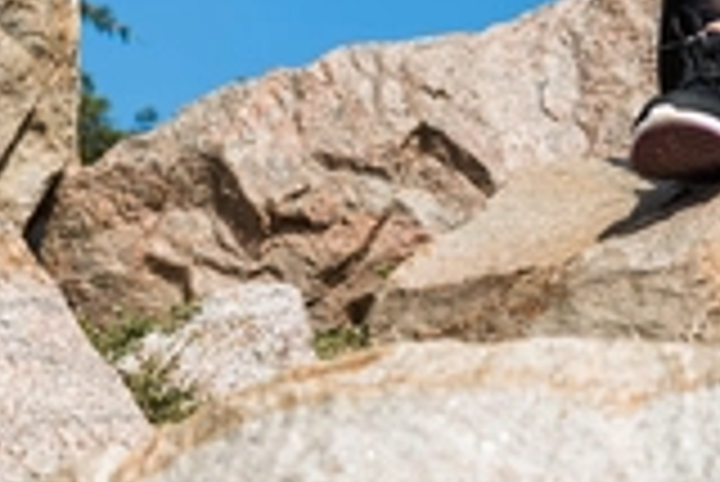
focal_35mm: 265
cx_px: 567
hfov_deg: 7.8
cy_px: -198
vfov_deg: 5.2
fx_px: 5305
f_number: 8
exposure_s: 1/250
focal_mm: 85
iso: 200
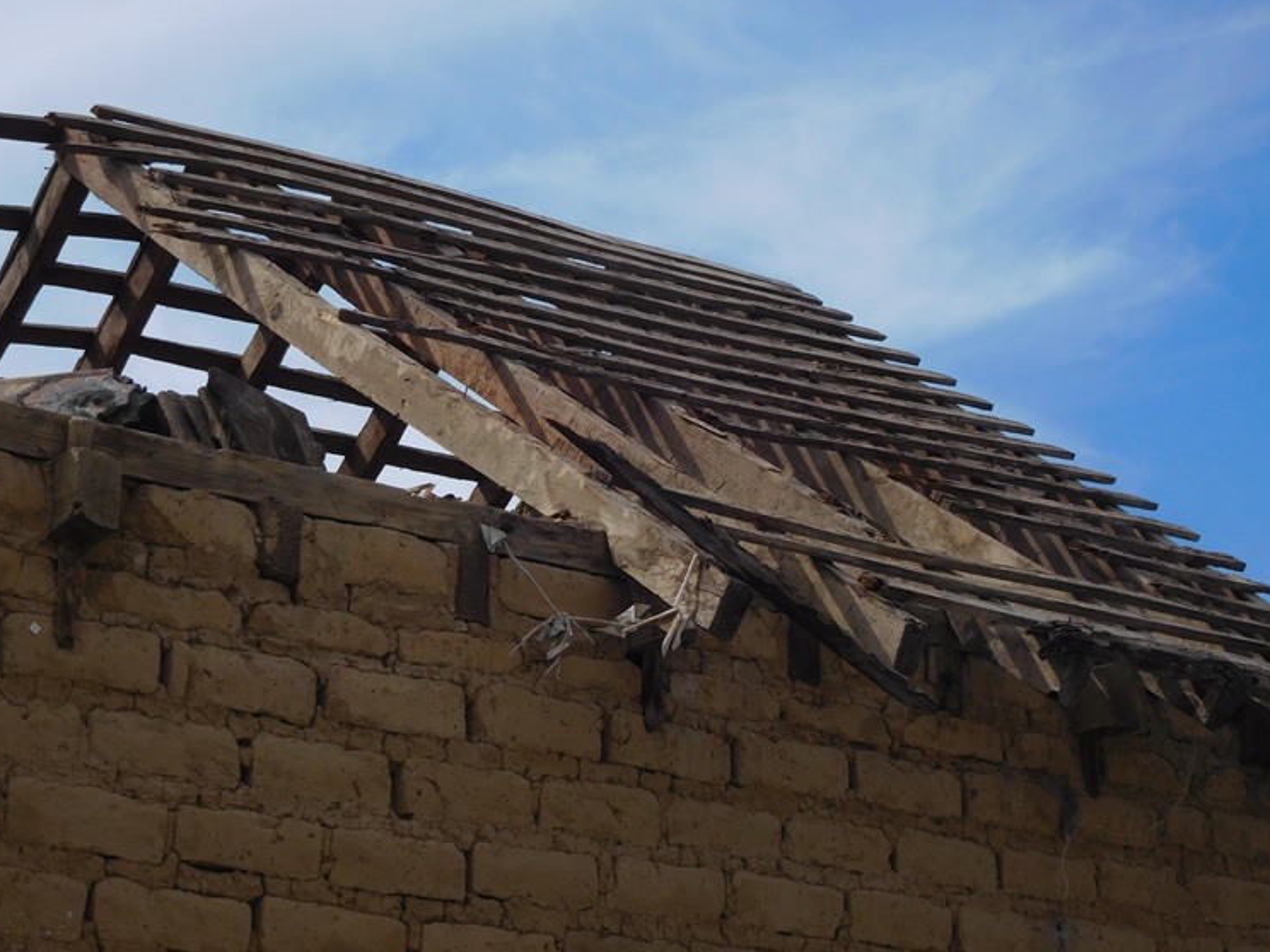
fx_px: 3155
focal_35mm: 86
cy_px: 495
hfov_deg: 22.8
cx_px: 659
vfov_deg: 17.2
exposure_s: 1/1000
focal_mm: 14.3
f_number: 4.6
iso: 125
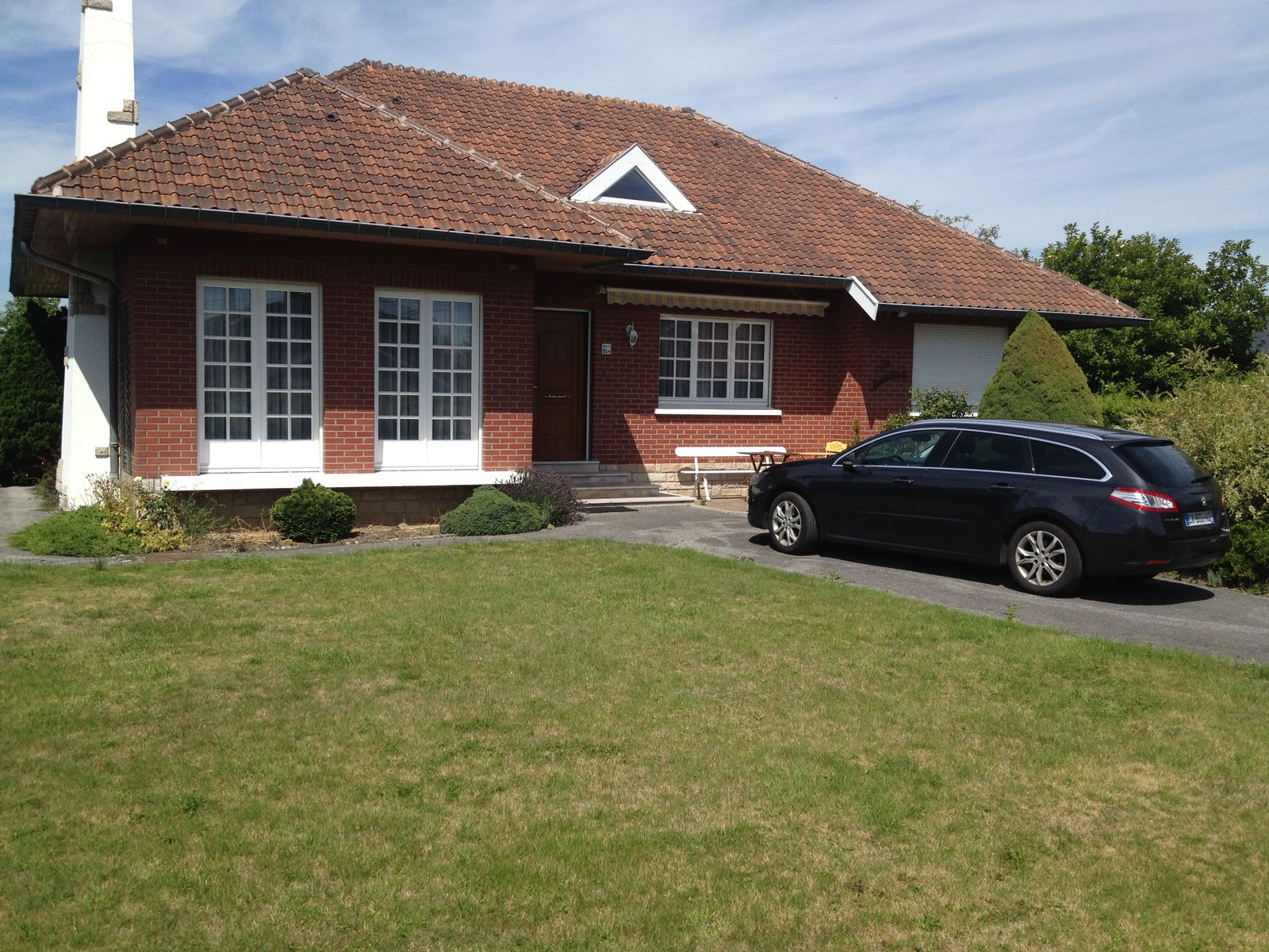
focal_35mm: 35
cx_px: 634
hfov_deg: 52.6
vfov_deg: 40.7
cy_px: 476
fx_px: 1283
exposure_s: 1/1905
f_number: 2.4
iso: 50
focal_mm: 4.28
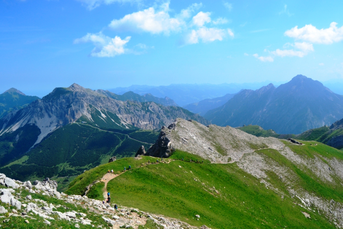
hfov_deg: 64.5
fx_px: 272
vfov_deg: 45.7
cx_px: 172
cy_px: 114
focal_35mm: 28
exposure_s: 1/400
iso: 400
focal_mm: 19
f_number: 11
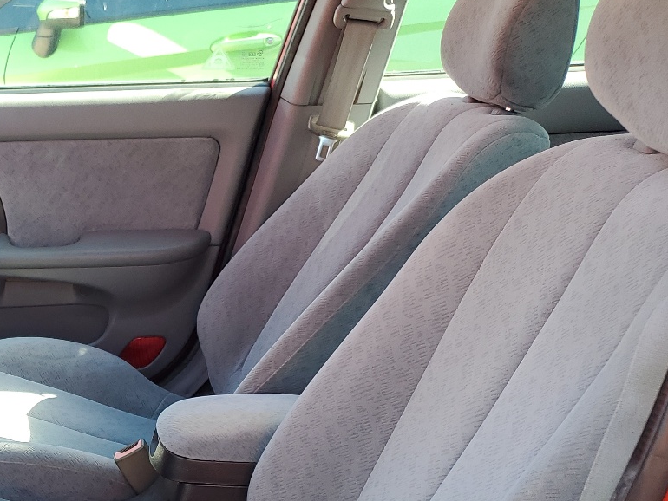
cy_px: 481
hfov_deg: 32.3
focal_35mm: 54
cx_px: -22
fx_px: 1042
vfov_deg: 25.9
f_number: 1.5
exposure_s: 1/161
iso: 50
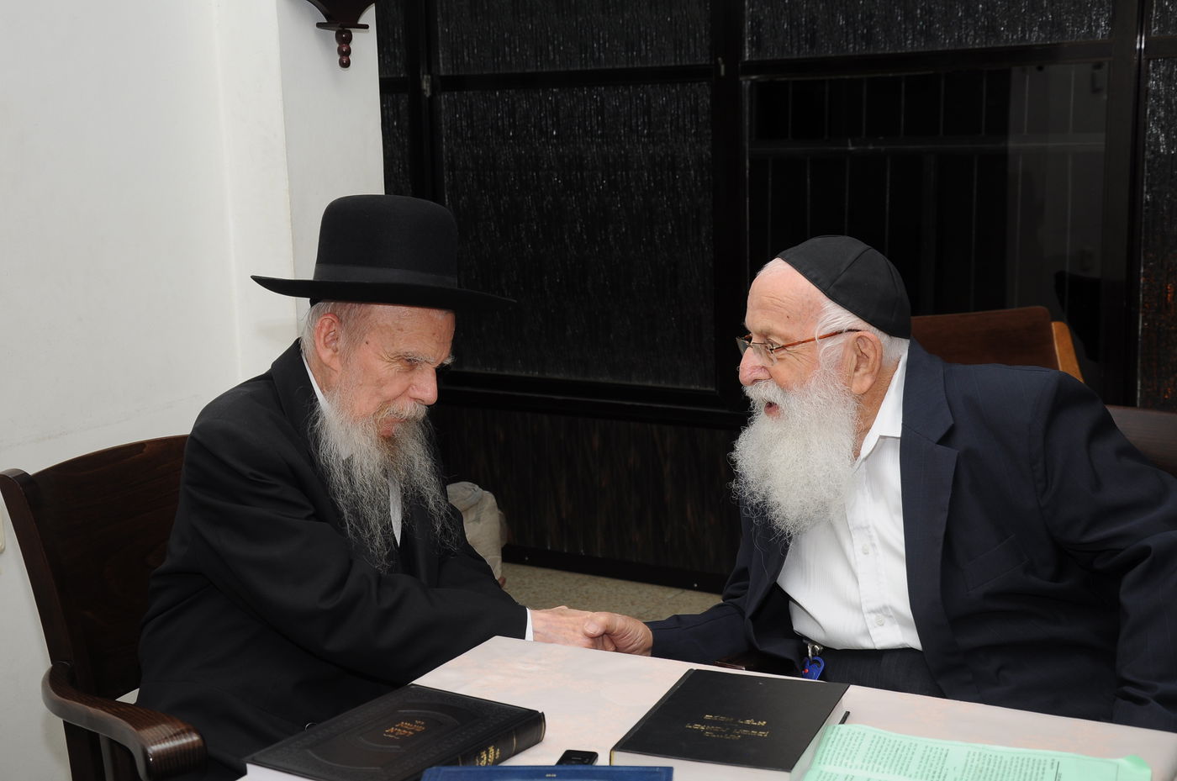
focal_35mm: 52
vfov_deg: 25.7
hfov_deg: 37.9
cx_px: 588
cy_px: 390
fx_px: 1714
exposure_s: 1/60
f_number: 5.6
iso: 250
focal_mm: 35
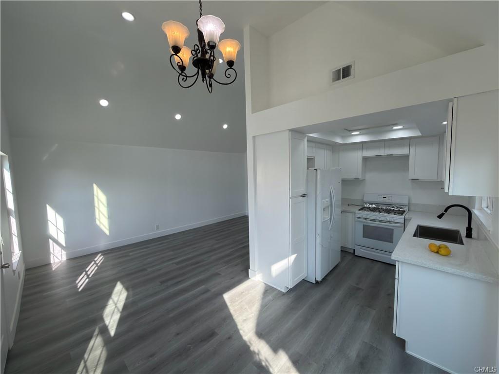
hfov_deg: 102.1
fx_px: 202
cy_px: 187
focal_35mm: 14
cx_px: 250
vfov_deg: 85.7
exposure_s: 1/134
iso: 25
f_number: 2.2
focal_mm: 2.22
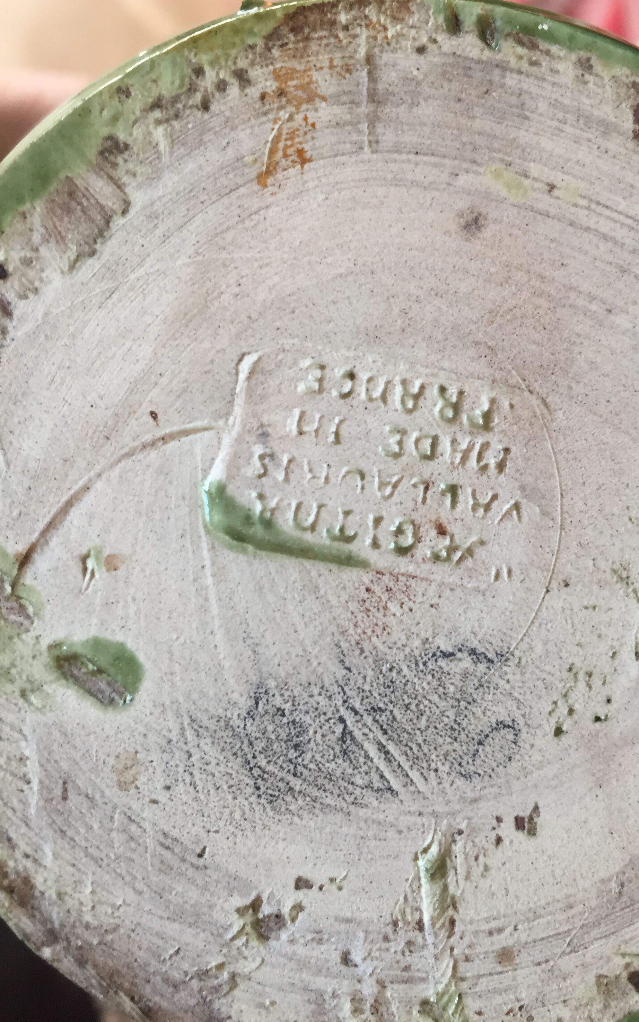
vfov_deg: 56.6
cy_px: 464
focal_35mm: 34
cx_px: 422
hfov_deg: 36.9
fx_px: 948
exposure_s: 1/33
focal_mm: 4.15
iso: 32
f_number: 2.2
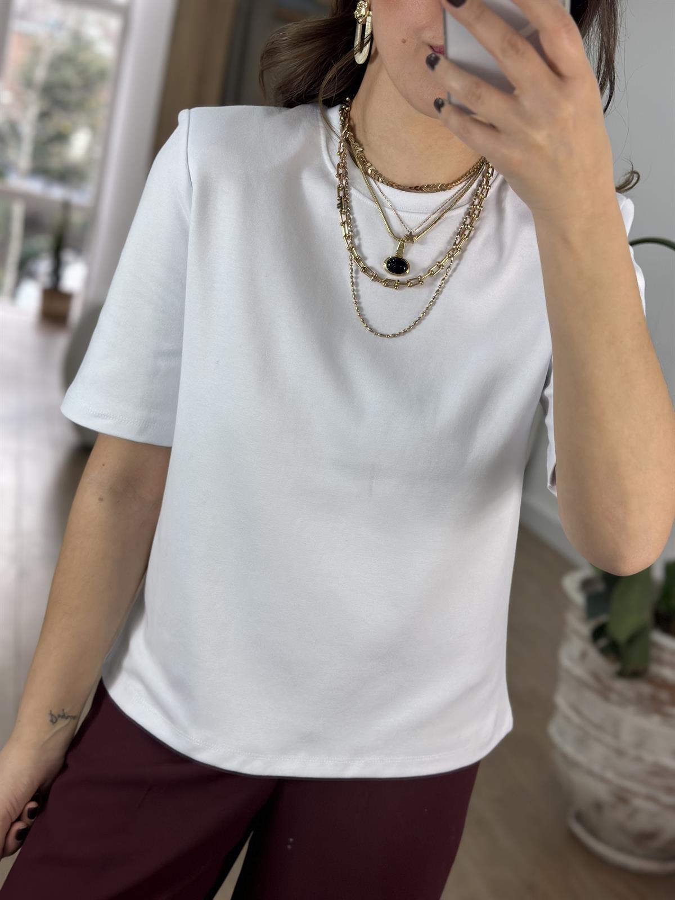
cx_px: 338
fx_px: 1248
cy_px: 450
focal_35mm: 48
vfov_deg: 39.7
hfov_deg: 30.3
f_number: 1.78
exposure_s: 1/442
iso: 80
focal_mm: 6.86
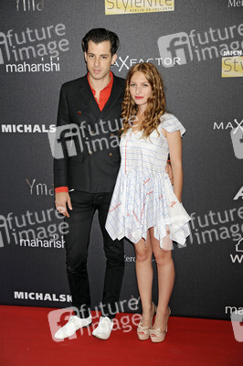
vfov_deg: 33.4
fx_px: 609
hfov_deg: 22.6
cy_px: 183
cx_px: 122
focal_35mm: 60
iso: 400
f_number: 5.6
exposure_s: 1/200
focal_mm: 60
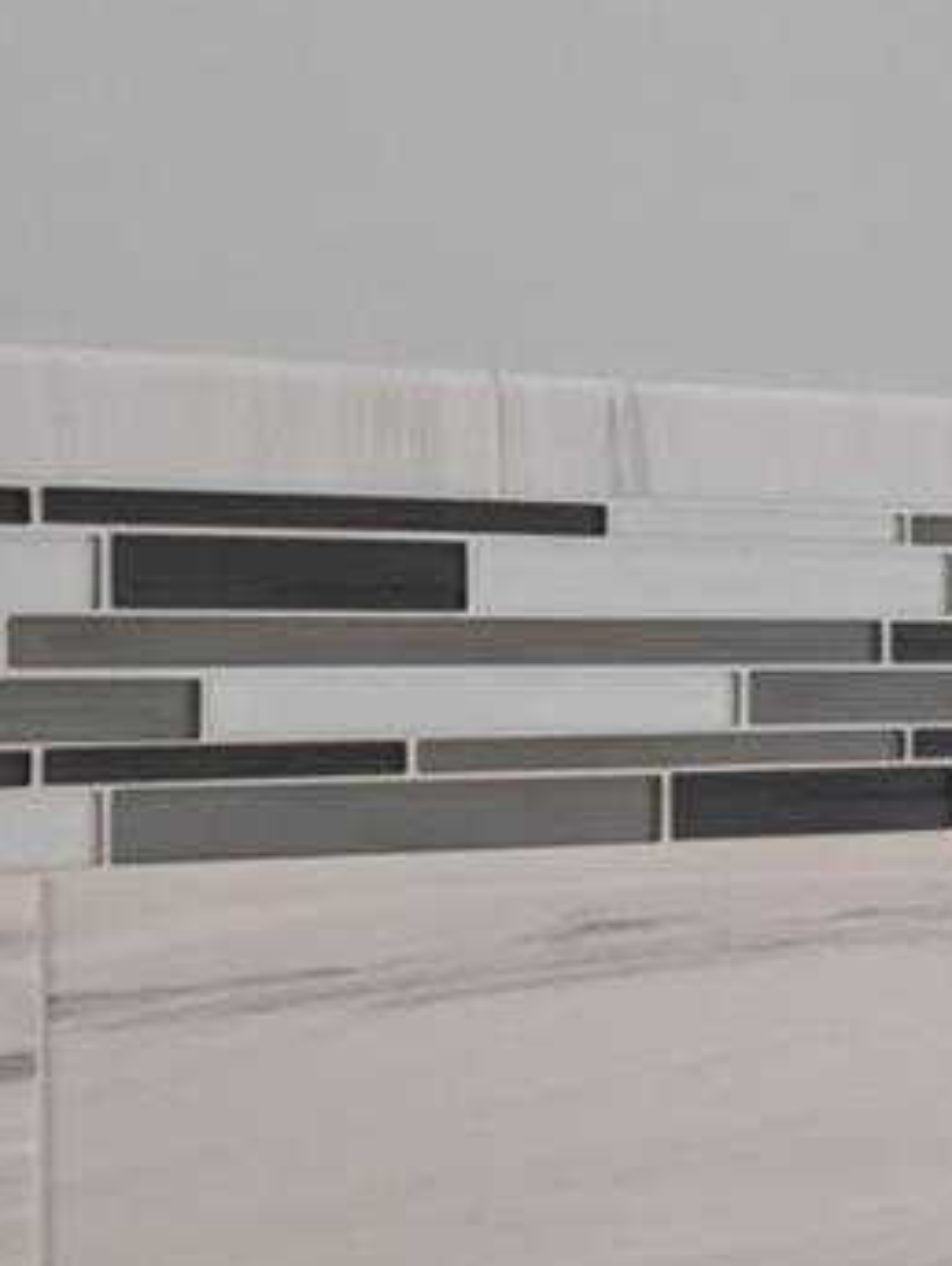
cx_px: 2826
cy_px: 674
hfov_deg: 11.1
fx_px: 3148
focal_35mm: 86
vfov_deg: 22.7
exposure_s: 1/20
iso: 640
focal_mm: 15
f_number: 14
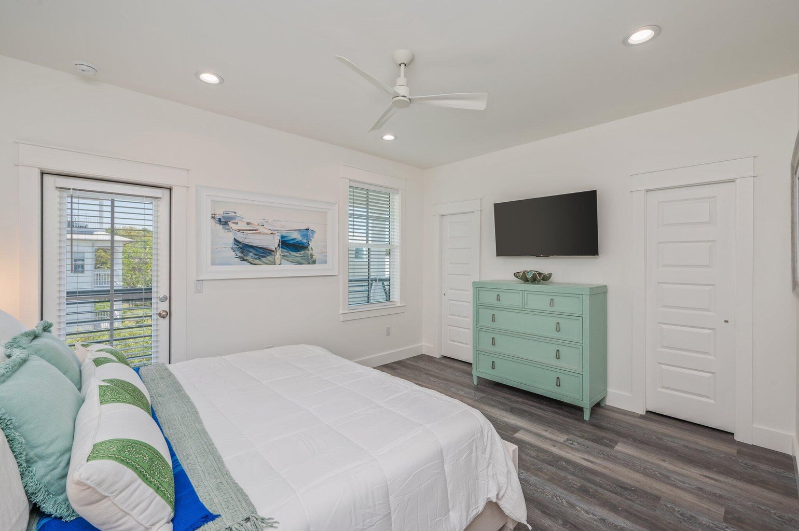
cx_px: 400
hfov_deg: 100.4
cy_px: 266
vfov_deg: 77.2
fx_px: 333
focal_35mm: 15
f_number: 9
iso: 160
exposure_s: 1/30
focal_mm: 15
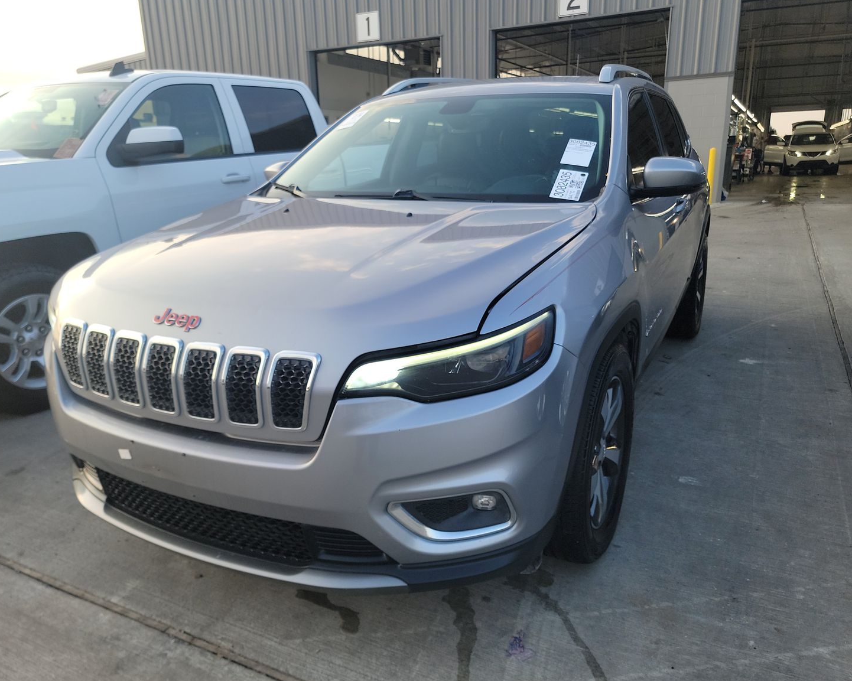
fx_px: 655
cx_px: 419
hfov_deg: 66.0
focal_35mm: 26
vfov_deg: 54.9
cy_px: 338
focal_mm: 6.7
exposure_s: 1/196
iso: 50
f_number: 1.8
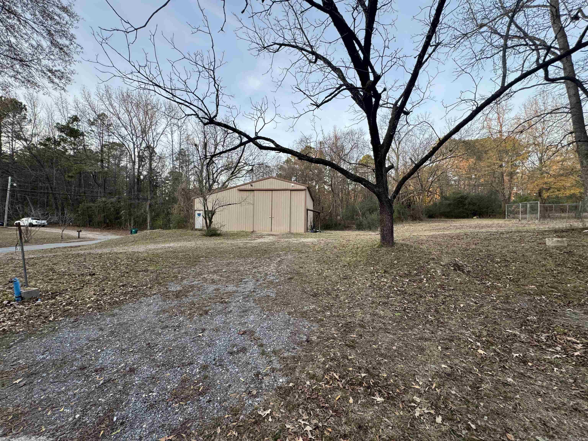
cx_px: 294
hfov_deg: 102.1
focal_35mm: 14
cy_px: 220
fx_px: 238
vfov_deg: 85.7
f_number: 2.2
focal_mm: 2.22
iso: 64
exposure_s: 1/99
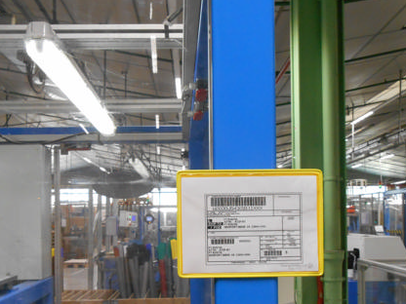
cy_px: 222
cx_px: 193
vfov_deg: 35.3
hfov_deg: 46.8
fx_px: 469
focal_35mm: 40
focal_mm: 4.7
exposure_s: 1/30
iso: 360
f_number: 3.4
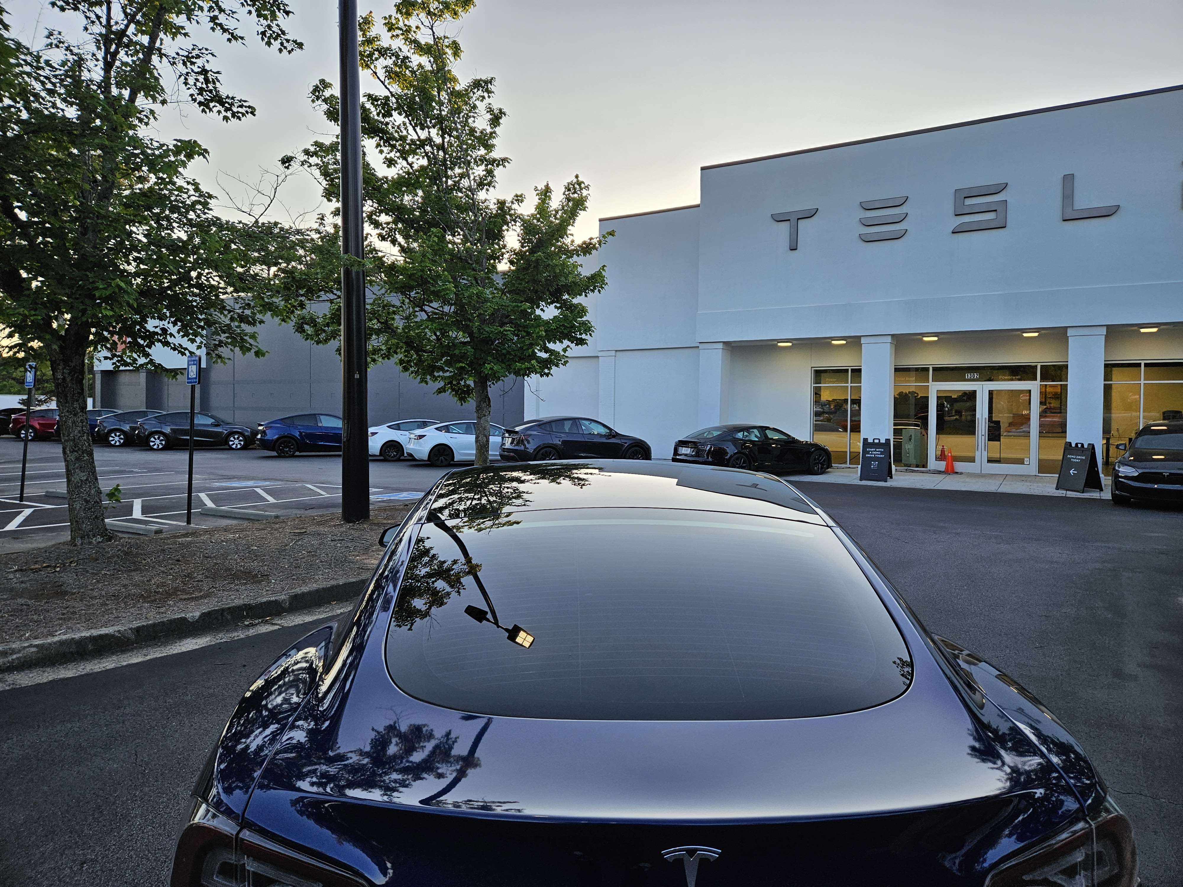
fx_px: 786
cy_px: 444
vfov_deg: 58.9
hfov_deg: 73.9
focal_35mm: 23
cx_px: 592
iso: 40
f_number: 1.8
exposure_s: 1/435
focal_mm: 5.4
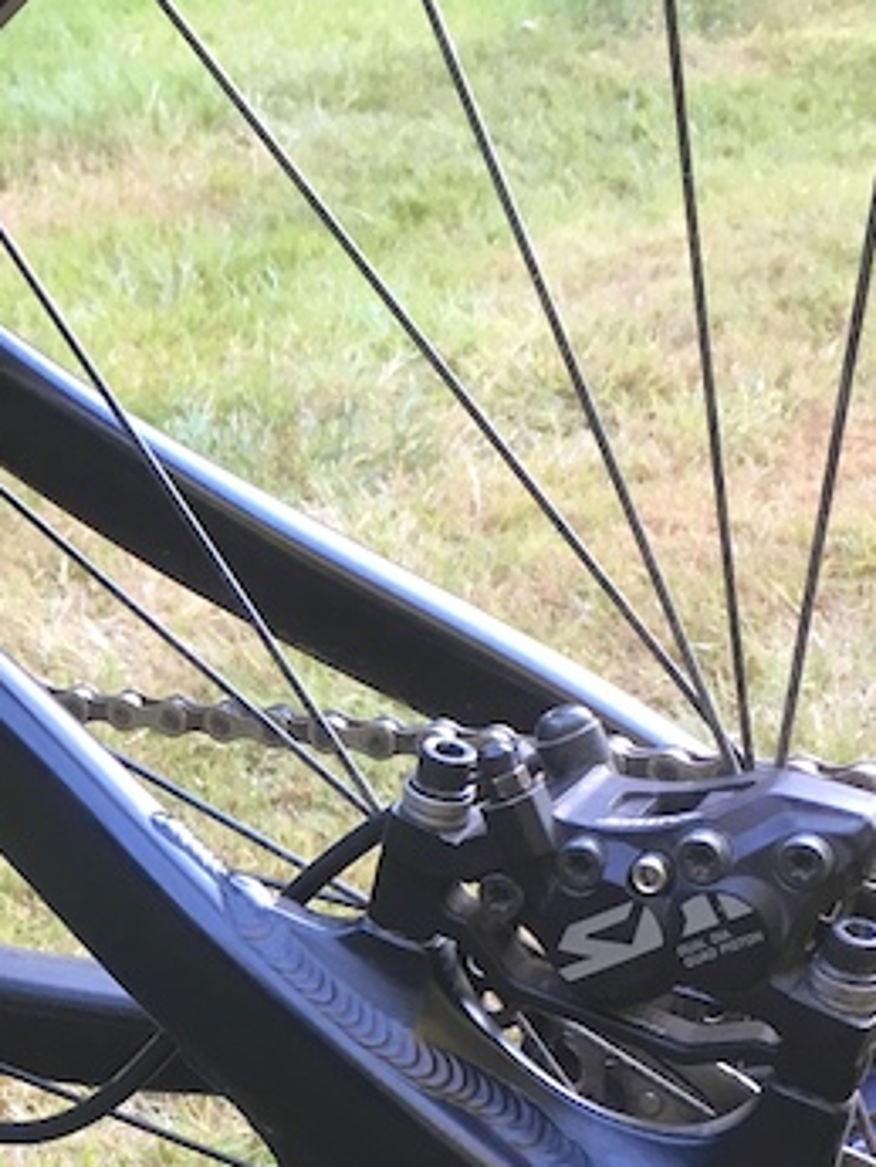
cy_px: 913
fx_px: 2900
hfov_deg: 16.8
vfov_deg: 22.5
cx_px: -20
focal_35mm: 86
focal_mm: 4.15
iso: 64
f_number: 2.2
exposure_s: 1/30
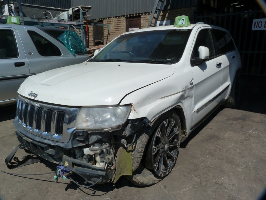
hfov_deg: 69.4
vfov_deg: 54.9
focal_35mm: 25
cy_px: 100
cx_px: 133
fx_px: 192
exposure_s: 1/800
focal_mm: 4.5
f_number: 5.6
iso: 125
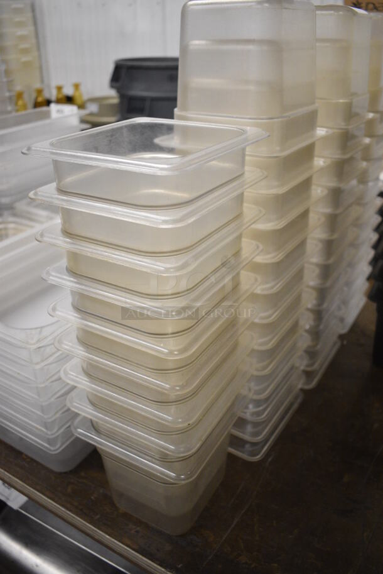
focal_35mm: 30
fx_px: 478
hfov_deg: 43.7
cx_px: 192
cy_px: 287
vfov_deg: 61.9
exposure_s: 1/125
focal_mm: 20
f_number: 3.5
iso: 2000
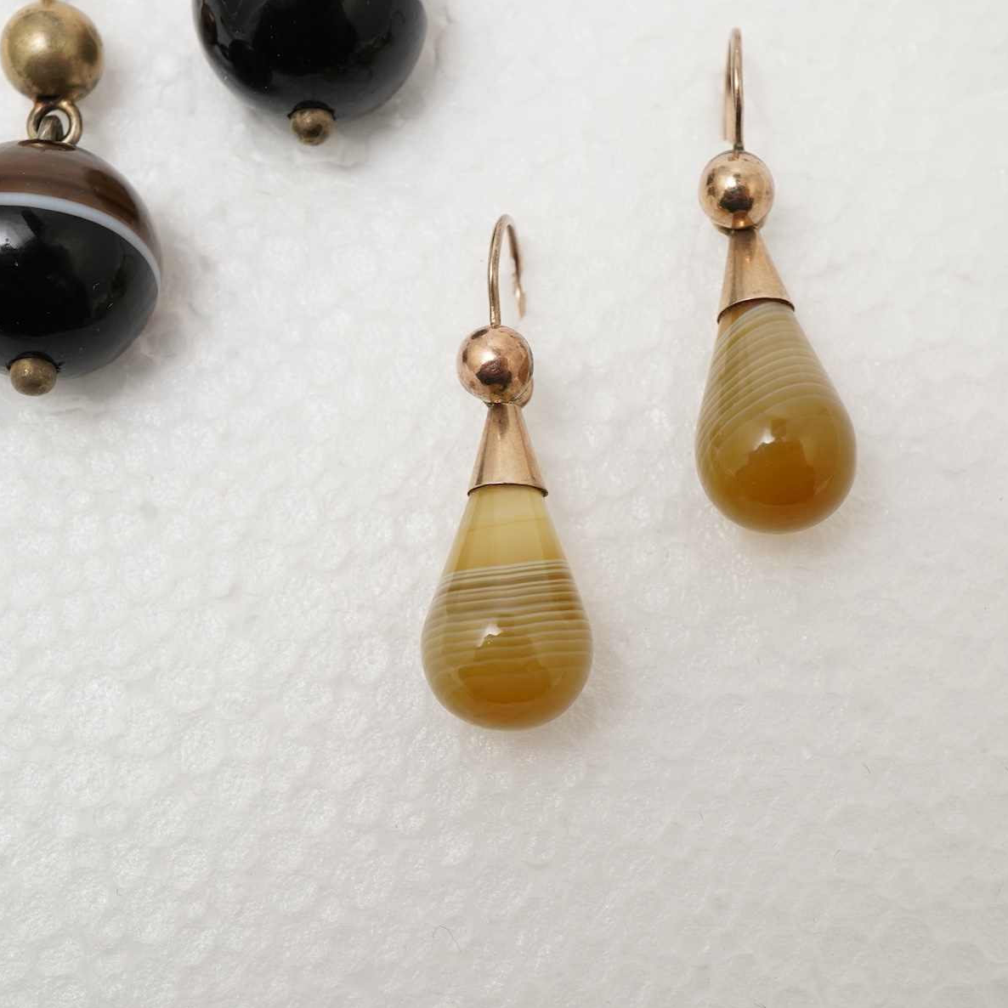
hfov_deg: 29.5
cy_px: 508
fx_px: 1911
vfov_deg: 29.6
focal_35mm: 58
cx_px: 558
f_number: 20
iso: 500
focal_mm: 30
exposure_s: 1/100
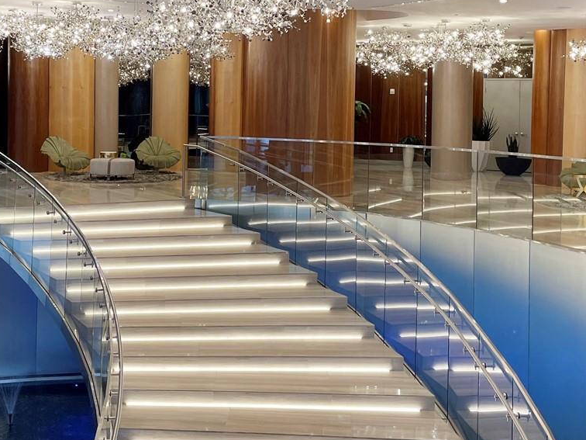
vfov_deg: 26.2
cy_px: 109
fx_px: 931
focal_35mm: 55
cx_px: 264
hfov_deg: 34.9
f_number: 1.6
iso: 80
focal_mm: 4.2
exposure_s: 1/60
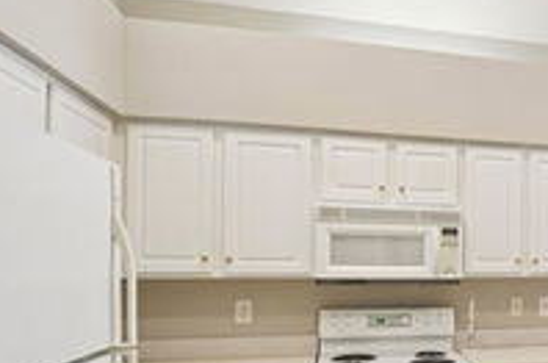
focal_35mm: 34
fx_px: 516
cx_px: 504
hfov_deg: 49.2
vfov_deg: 37.8
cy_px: 270
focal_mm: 14
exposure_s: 1/4
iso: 100
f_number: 8
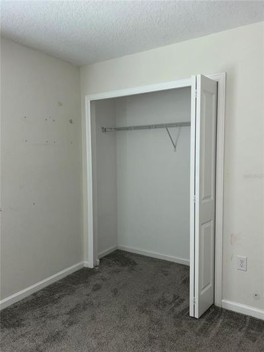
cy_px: 176
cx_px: 132
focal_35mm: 26
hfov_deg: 53.1
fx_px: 264
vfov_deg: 67.3
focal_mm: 5.7
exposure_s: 1/15
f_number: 1.5
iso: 64
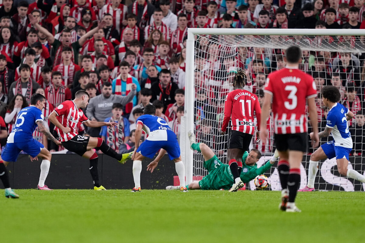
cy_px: 122
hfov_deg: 5.2
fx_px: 4055
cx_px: 182
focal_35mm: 400
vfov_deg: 3.4
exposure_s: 1/1600
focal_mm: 400
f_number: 2.8
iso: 2000
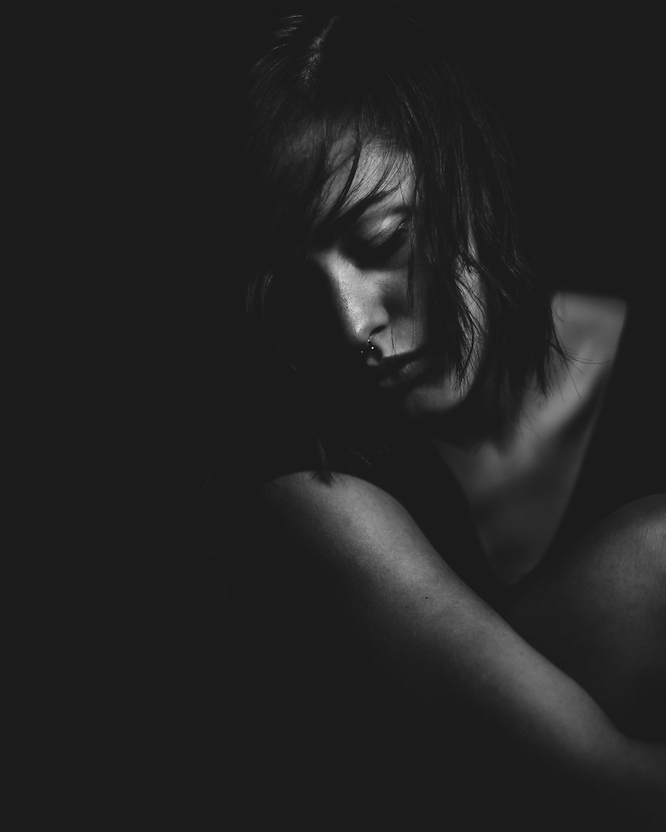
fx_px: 1404
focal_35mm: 57
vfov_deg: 33.0
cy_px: 405
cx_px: 335
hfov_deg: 26.7
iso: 400
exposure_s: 1/200
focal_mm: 50
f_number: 1.4
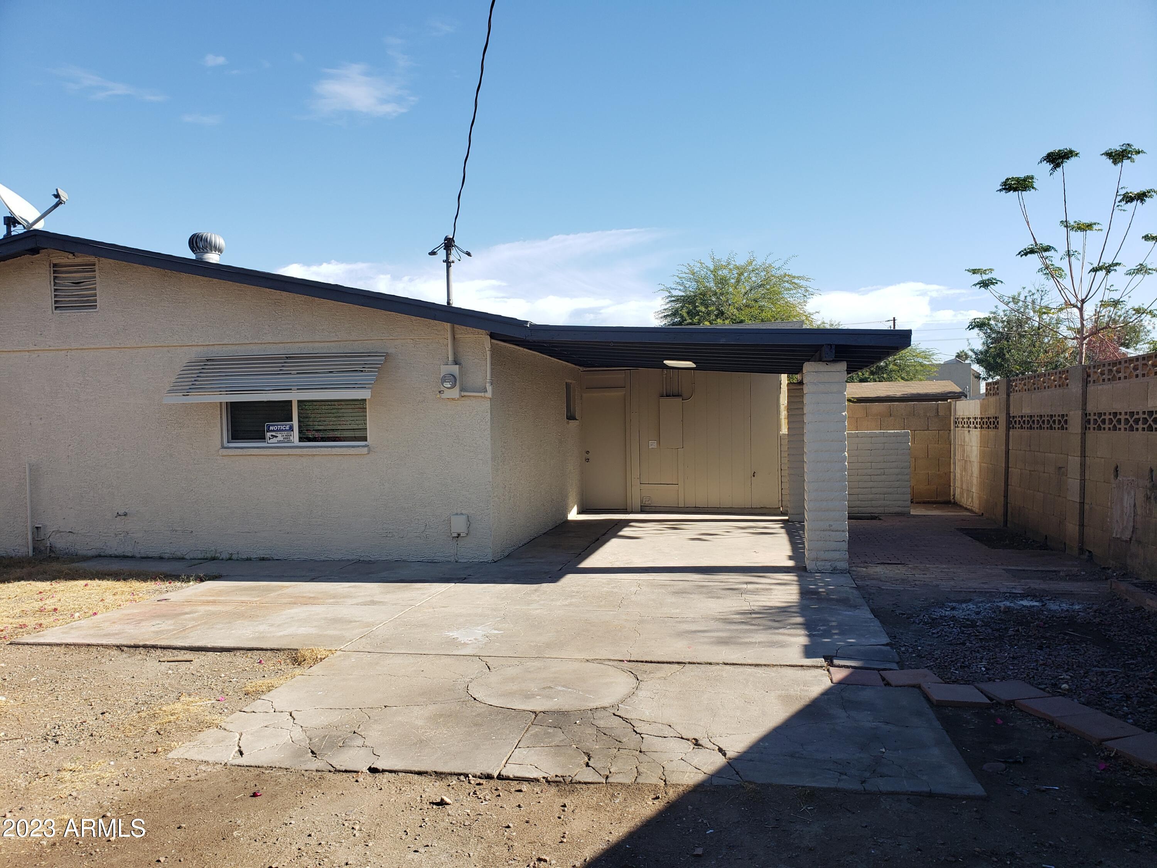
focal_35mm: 26
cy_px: 434
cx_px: 578
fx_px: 869
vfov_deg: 53.1
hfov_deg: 67.3
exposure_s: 1/887
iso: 50
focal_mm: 4.3
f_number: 2.4
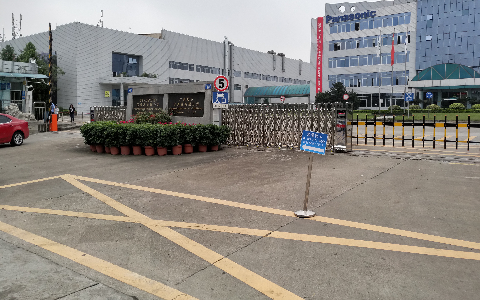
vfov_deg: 45.9
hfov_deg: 68.4
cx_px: 238
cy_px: 129
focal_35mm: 27
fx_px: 353
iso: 100
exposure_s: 1/1246
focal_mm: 4.36
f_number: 1.8
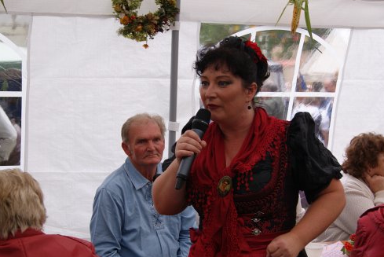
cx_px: 186
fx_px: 733
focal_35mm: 69
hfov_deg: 29.4
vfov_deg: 19.9
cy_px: 143
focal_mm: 35
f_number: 5
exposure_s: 1/80
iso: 100
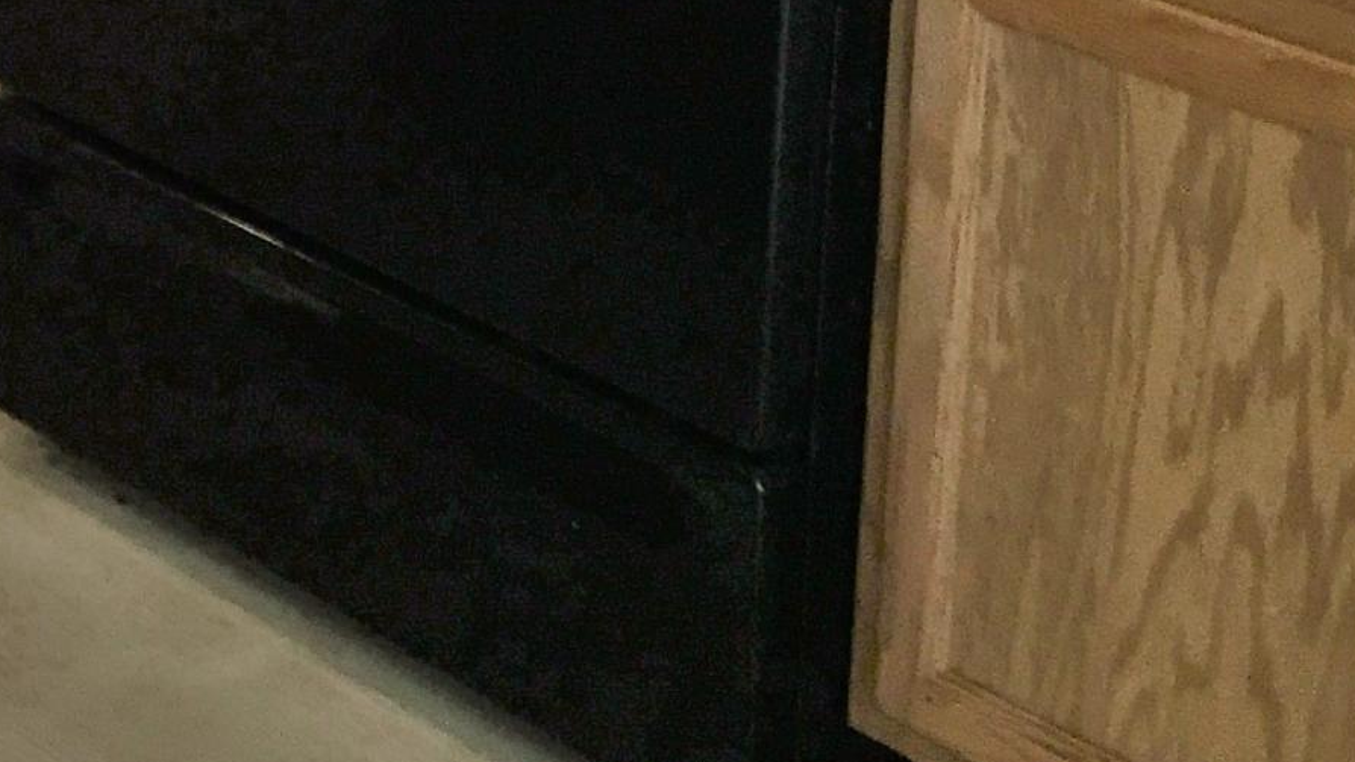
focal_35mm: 106
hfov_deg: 17.4
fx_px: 3809
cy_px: -807
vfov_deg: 10.4
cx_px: -890
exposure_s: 1/30
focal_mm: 4.15
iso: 32
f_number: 2.2
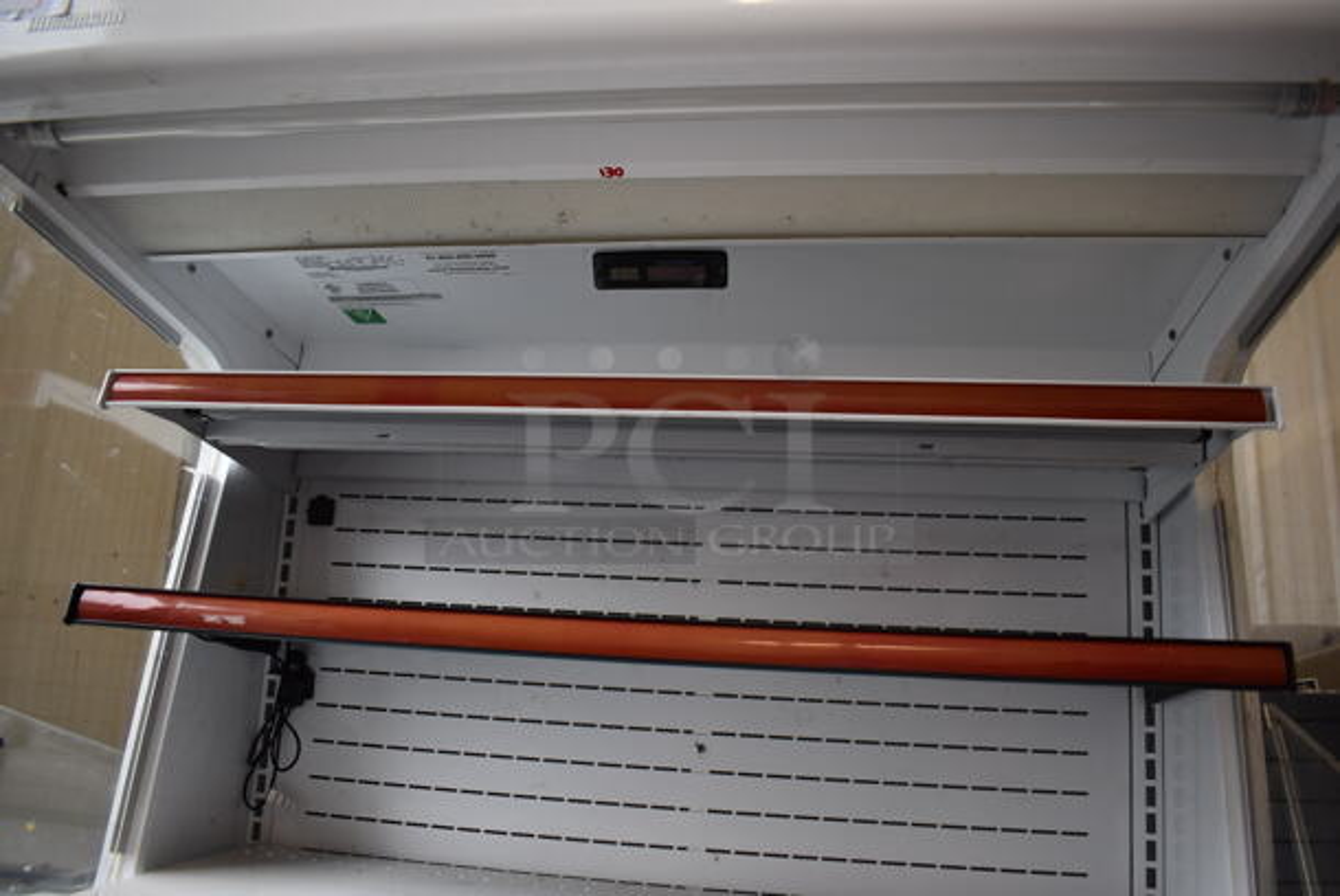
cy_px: 448
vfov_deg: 48.0
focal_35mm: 27
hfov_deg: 67.3
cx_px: 670
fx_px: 1006
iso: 800
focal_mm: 18
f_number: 3.5
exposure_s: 1/160
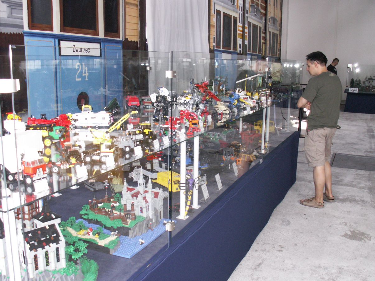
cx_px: 180
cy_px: 148
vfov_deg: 38.6
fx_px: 401
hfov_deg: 50.1
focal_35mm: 37
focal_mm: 5.86
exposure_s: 1/60
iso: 160
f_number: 2.8
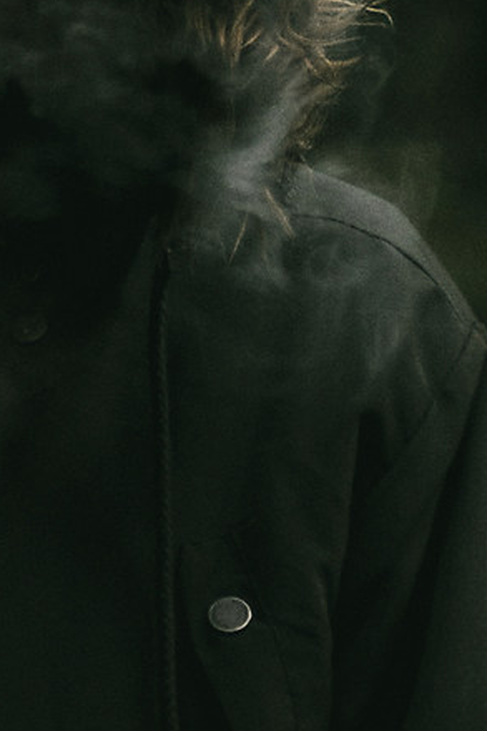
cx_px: -220
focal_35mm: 573
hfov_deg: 2.4
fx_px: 11635
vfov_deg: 3.6
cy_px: -145
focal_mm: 70
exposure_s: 1/10
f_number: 4
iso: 100
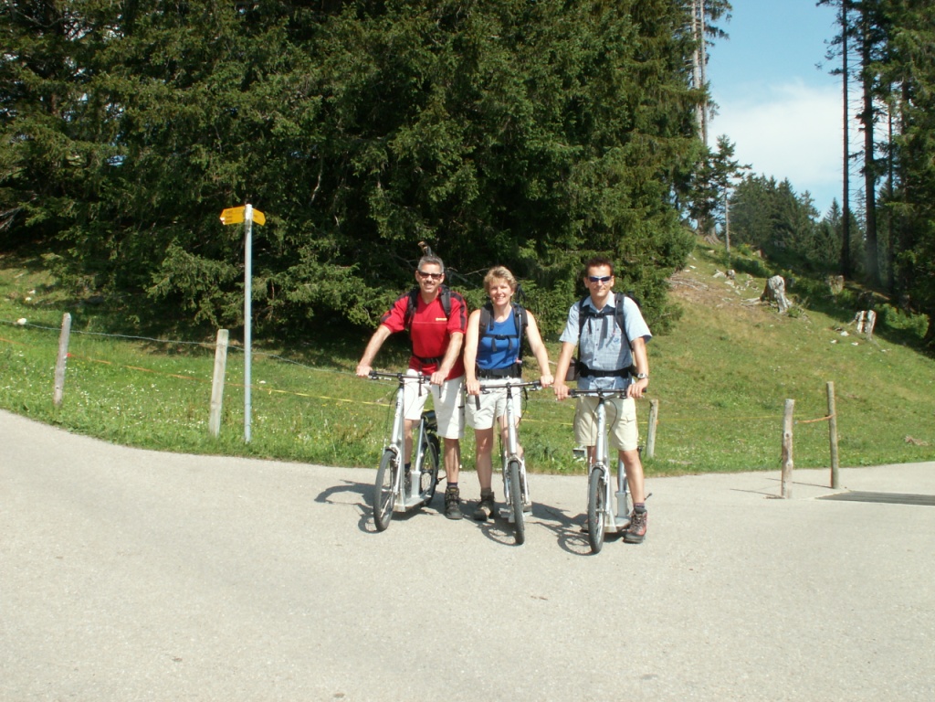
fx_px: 1080
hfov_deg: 46.8
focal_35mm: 40
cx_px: 468
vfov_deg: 36.0
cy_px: 351
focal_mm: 6.6
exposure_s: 1/80
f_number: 8
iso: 50
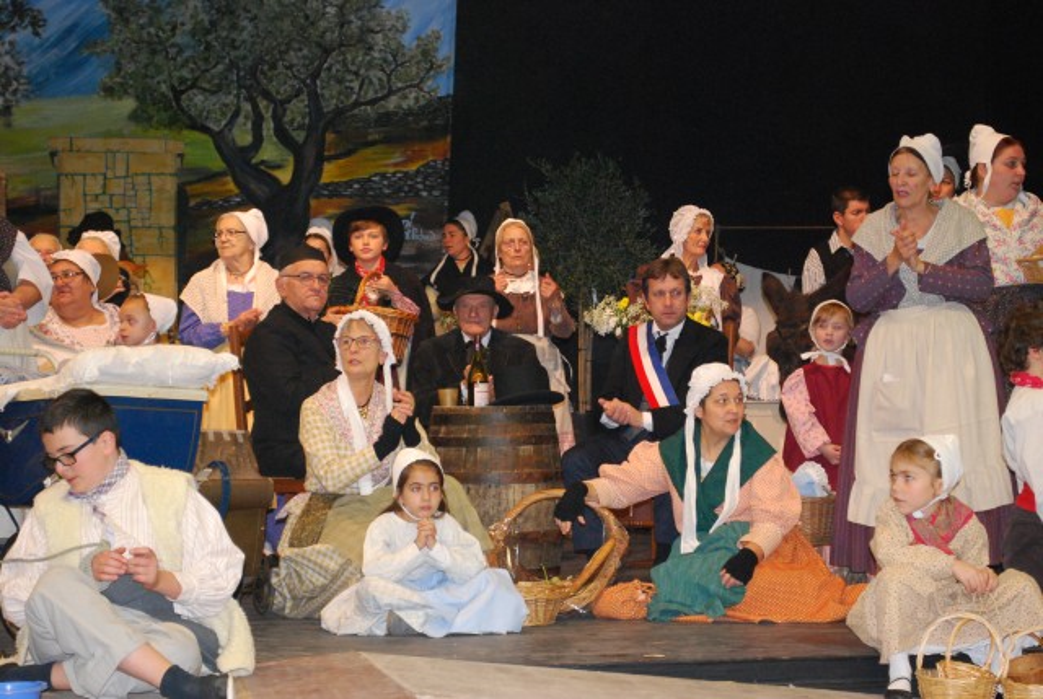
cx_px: 522
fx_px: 2176
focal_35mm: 75
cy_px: 350
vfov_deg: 18.2
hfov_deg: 26.9
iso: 1400
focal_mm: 50
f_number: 5.6
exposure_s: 1/60
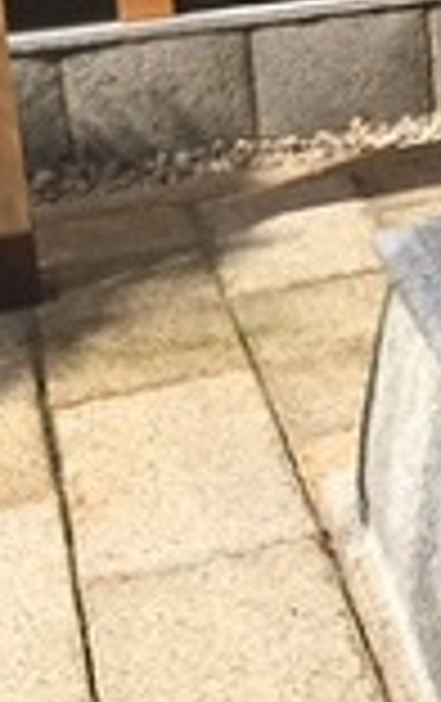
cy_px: 4
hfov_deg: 10.4
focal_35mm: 118
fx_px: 2261
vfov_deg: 17.3
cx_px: 832
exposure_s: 1/2564
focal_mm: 4.15
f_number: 2.2
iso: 25
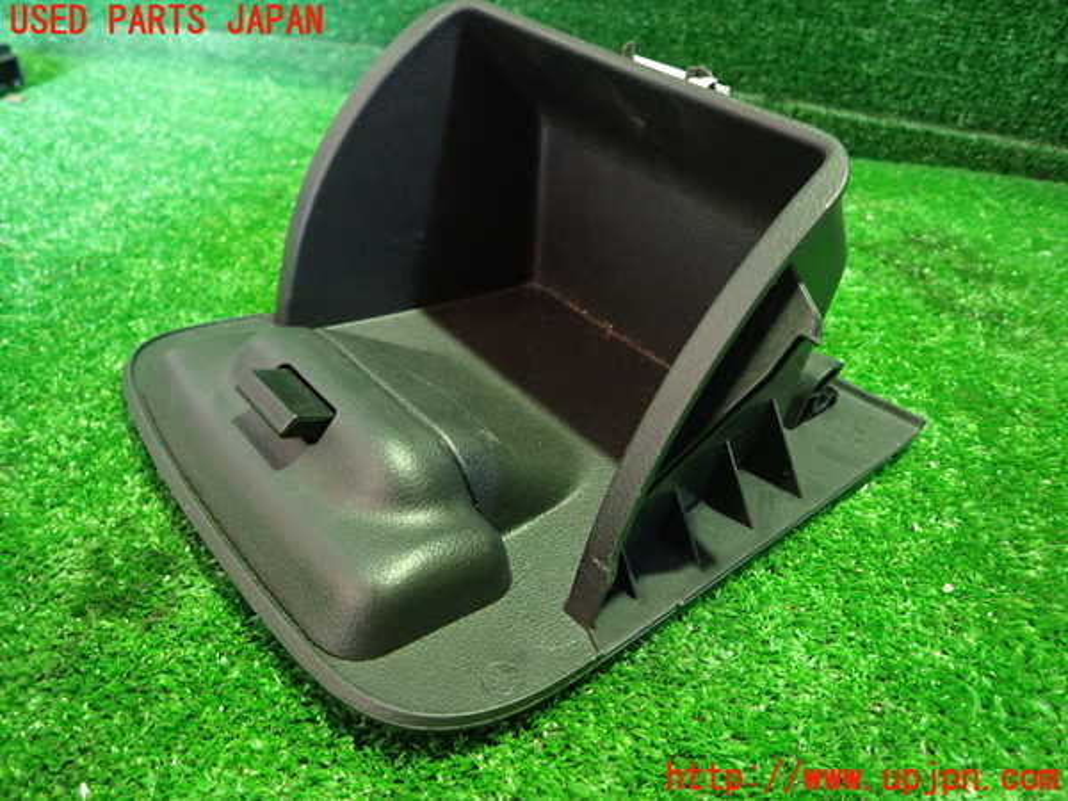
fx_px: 771
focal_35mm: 25
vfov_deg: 54.9
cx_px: 534
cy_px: 400
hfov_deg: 69.4
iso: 800
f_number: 2
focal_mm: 4.5
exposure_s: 1/20
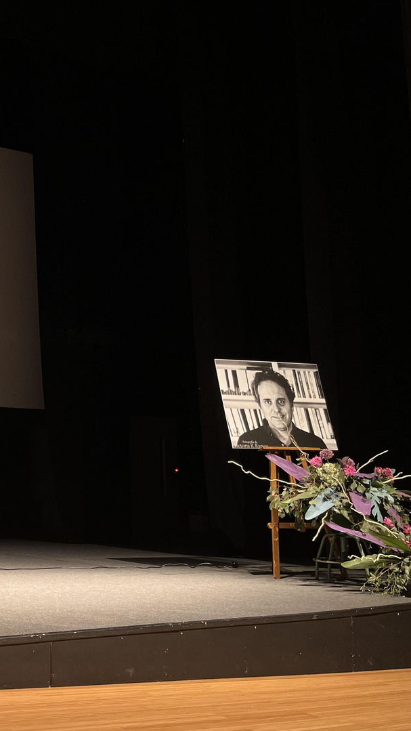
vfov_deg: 48.3
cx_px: -95
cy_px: 398
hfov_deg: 25.2
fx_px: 814
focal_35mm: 42
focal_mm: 5.1
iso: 100
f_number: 1.6
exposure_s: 1/50
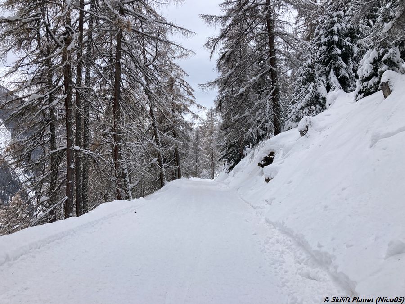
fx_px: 328
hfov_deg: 63.4
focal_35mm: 28
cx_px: 202
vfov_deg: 49.7
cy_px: 152
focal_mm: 3.99
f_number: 1.8
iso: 20
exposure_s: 1/1279
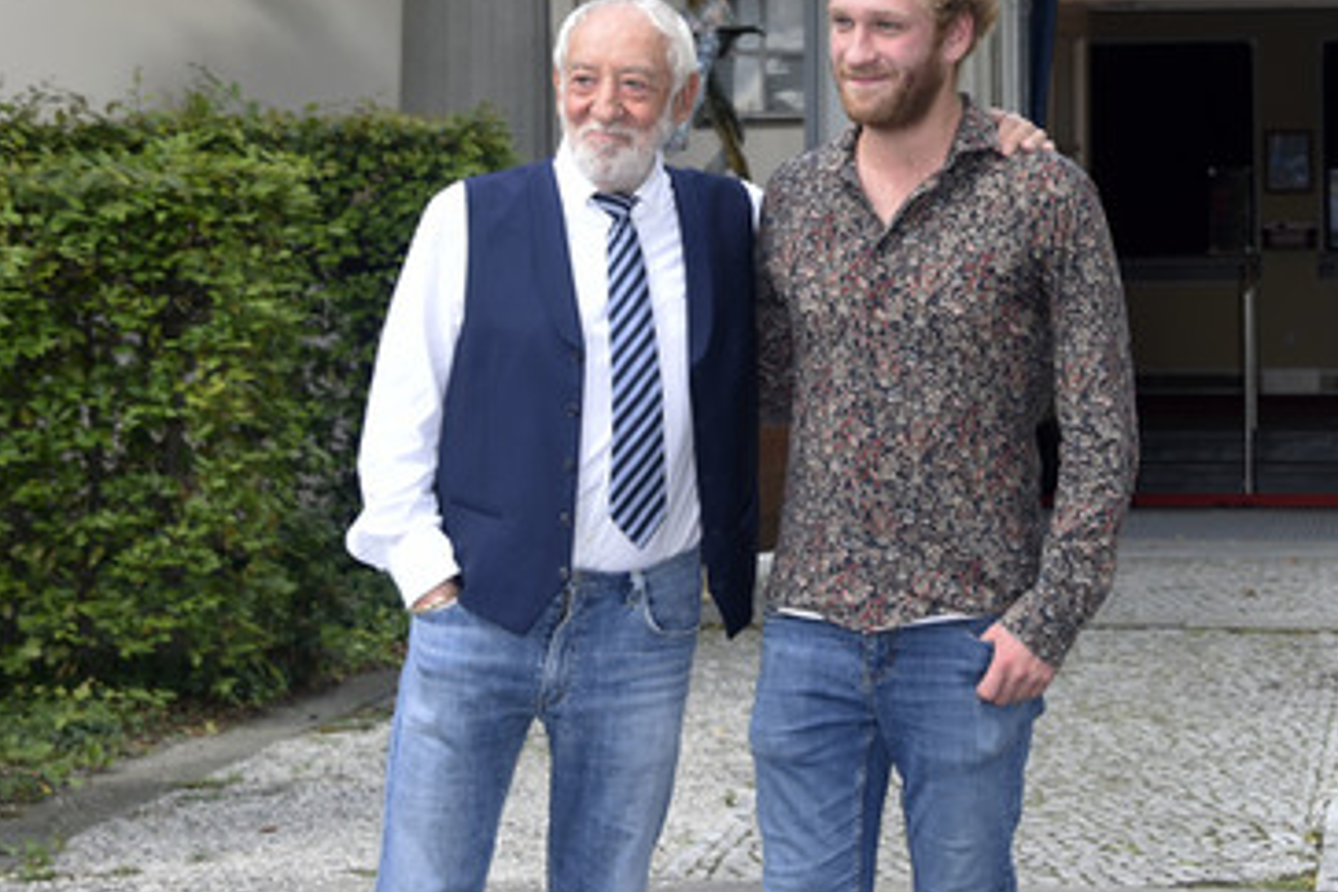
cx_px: 737
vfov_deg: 21.9
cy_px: 350
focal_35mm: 62
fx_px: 2304
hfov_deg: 32.4
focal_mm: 50
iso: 250
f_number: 6.3
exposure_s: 1/160
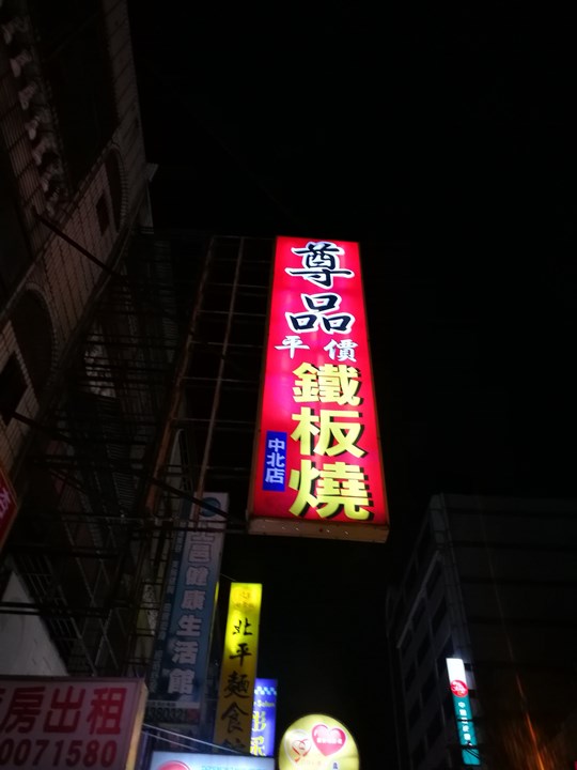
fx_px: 600
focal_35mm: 27
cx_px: 288
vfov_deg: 65.3
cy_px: 385
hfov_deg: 51.4
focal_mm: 4.5
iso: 500
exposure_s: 1/24
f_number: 2.2
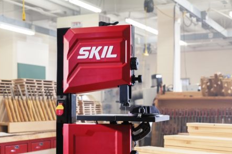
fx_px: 419
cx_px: 82
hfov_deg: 30.8
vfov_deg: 20.8
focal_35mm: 65
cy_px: 104
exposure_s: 1/160
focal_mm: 46
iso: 1600
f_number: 5.6
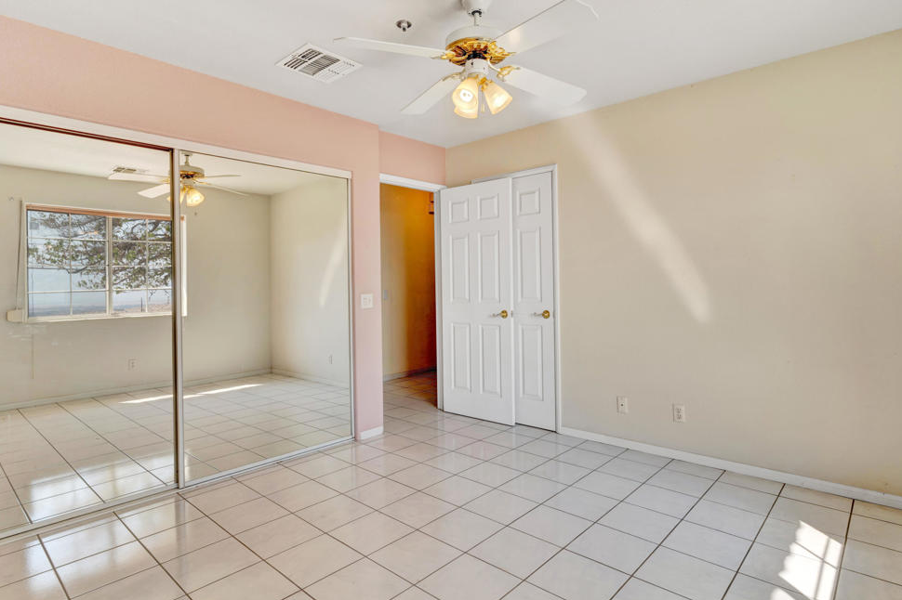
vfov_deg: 64.5
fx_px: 476
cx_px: 453
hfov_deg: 86.9
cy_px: 287
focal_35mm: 19
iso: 100
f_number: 9
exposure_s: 1/40
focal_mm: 18
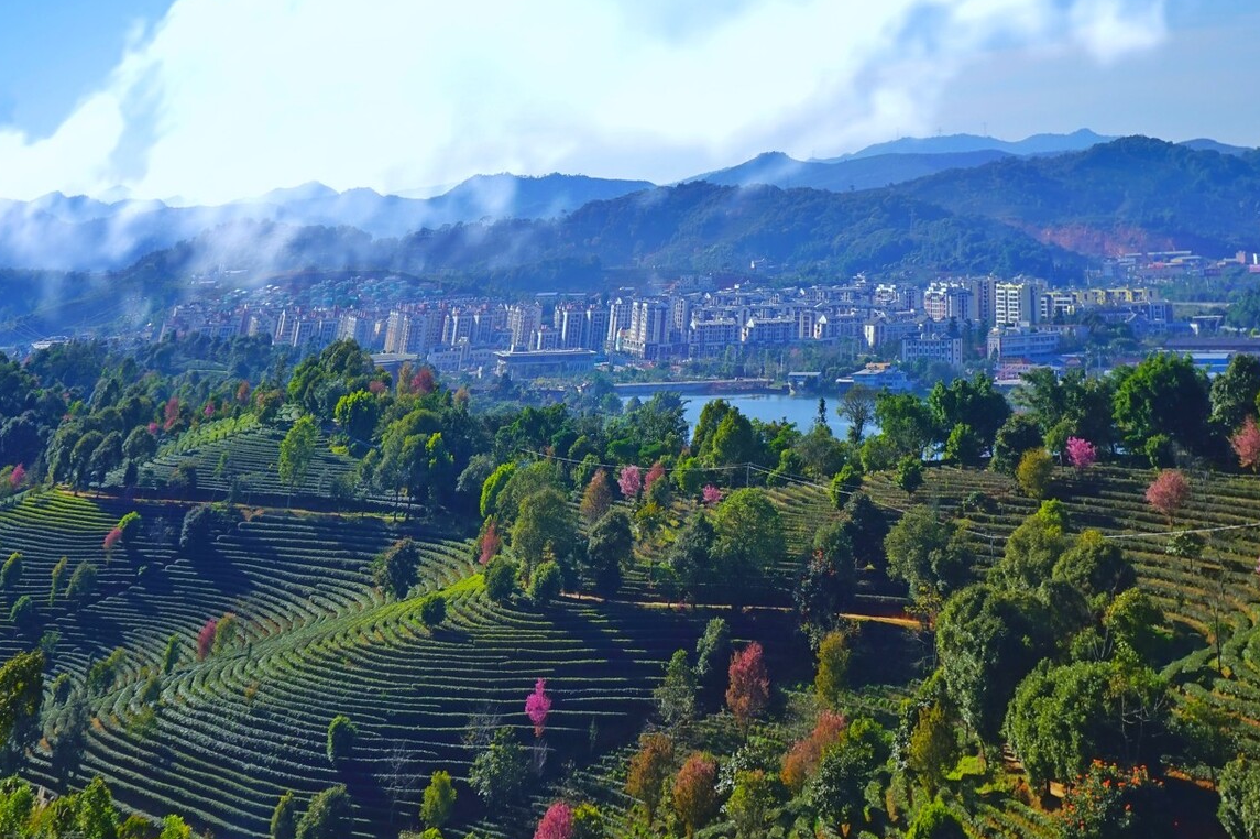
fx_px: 2274
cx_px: 627
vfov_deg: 20.9
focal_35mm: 65
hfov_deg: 31.0
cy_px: 428
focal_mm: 62
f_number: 5.6
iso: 50
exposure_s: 1/400
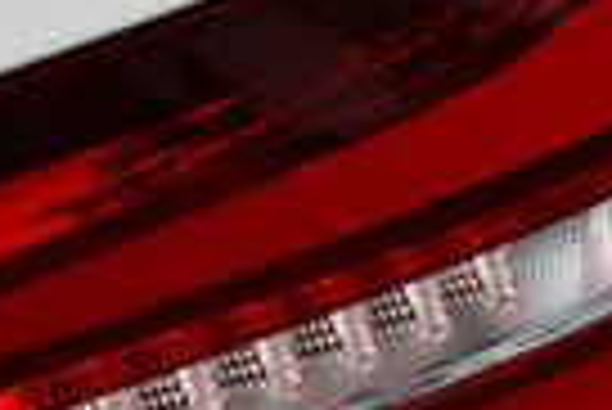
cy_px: -378
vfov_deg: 3.2
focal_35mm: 422
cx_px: 50
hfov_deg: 4.9
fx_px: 7182
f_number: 10
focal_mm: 45
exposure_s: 1/400
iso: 100
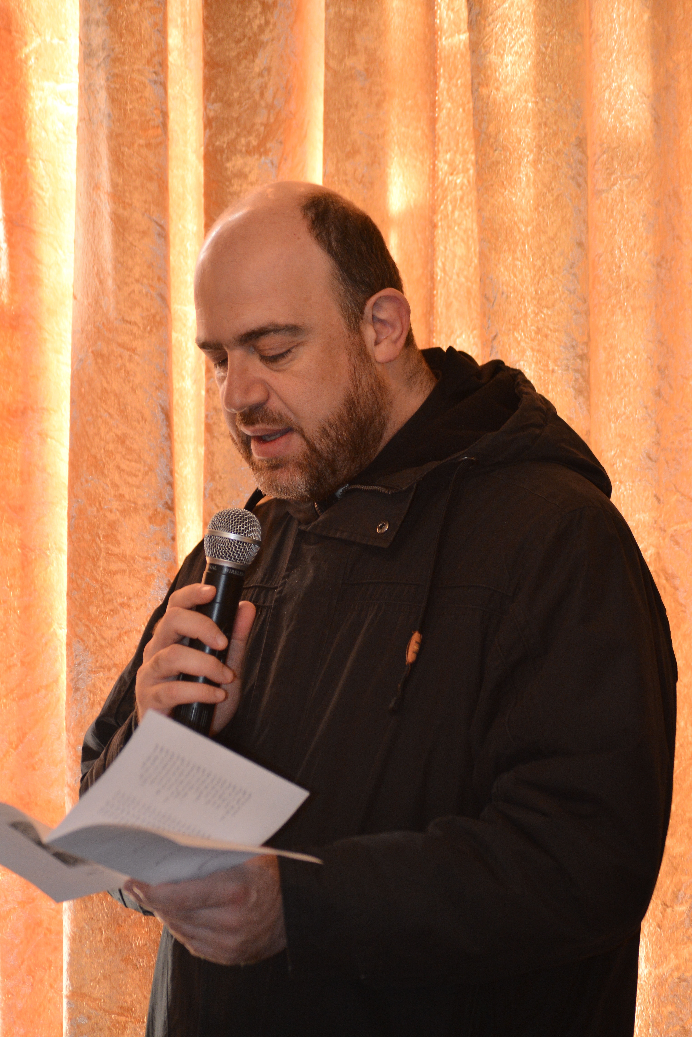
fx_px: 4465
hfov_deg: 8.9
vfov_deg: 13.2
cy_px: 518
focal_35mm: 155
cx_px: 346
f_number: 5
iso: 1250
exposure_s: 1/100
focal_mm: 155
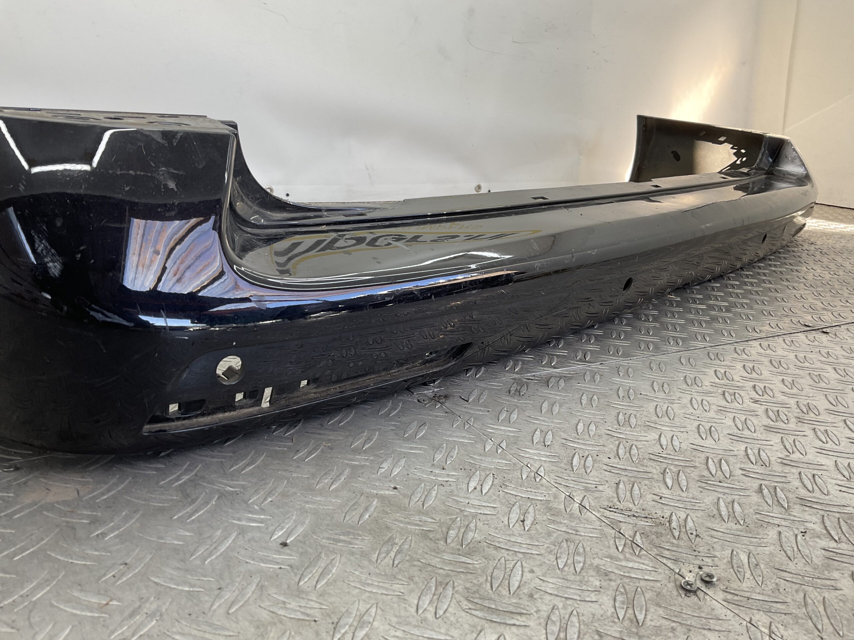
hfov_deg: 61.7
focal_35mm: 29
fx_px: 715
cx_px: 427
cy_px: 320
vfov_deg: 48.2
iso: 25
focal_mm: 3
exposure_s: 1/120
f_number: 1.8
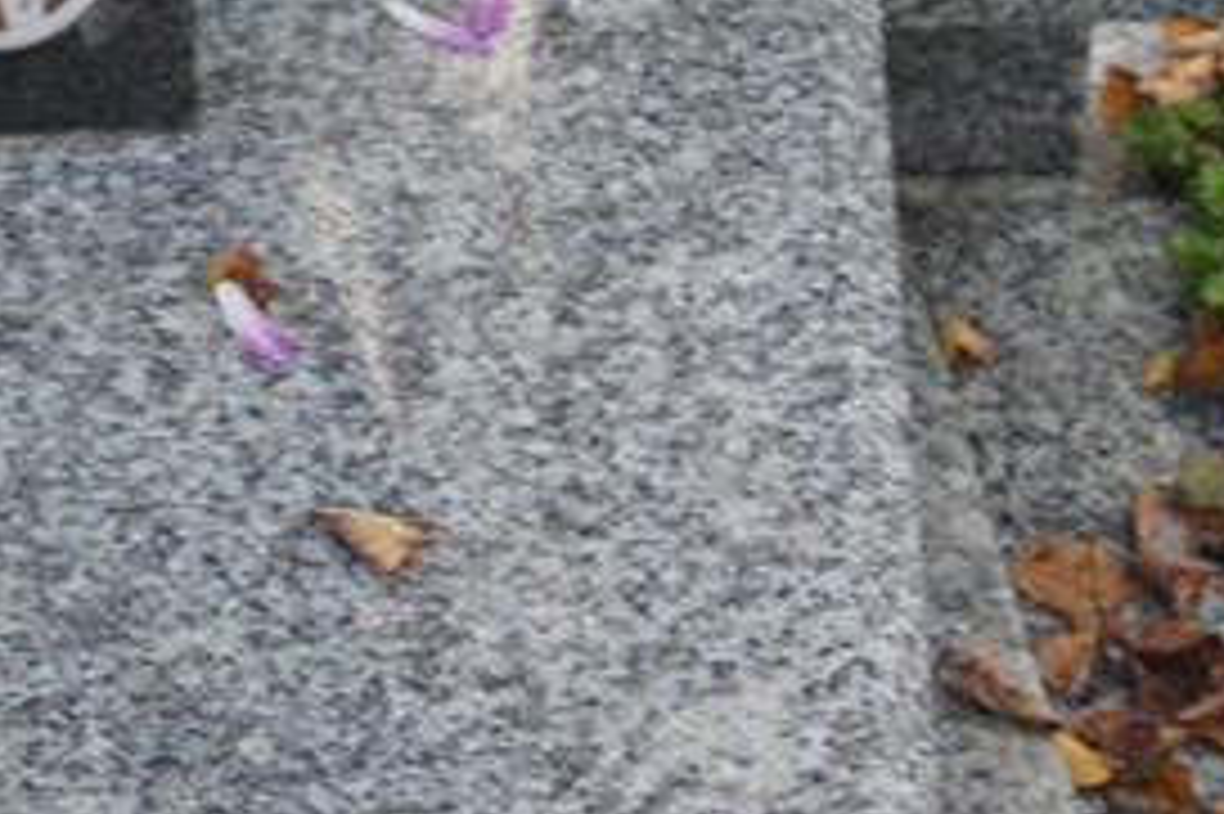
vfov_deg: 7.0
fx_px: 6598
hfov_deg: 10.5
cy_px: -58
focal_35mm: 194
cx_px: -81
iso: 200
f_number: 6.3
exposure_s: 1/125
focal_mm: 55
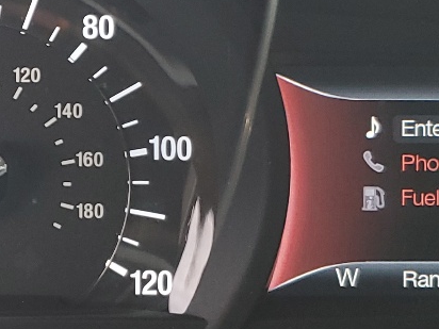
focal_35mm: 101
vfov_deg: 14.6
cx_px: -36
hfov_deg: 18.7
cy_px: 113
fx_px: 1281
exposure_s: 1/60.2
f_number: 1.5
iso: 83
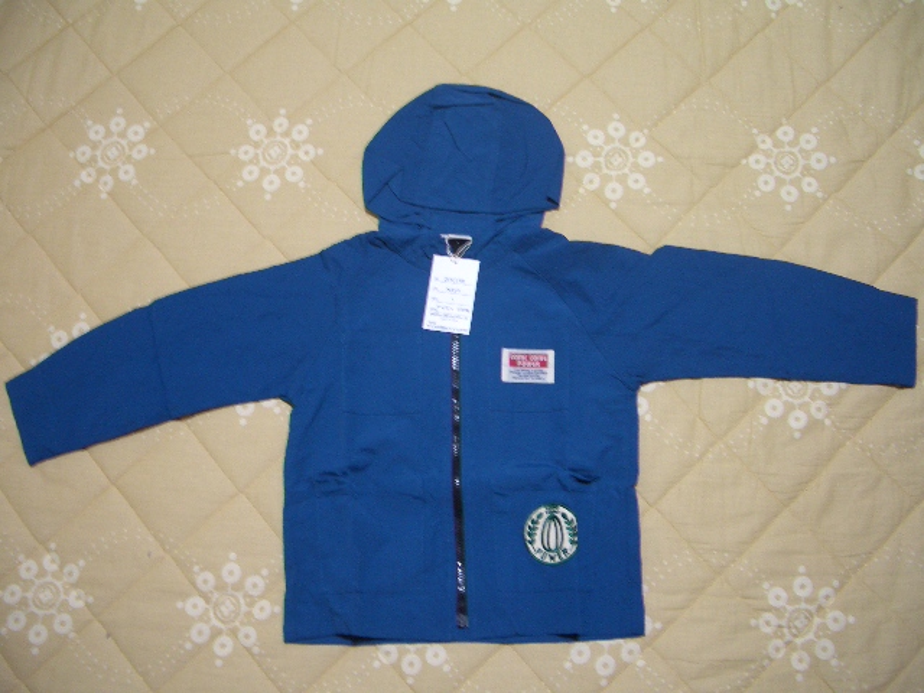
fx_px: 934
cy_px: 346
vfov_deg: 40.7
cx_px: 462
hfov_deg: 52.6
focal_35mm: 35
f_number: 2.6
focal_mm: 5.8
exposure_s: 1/8
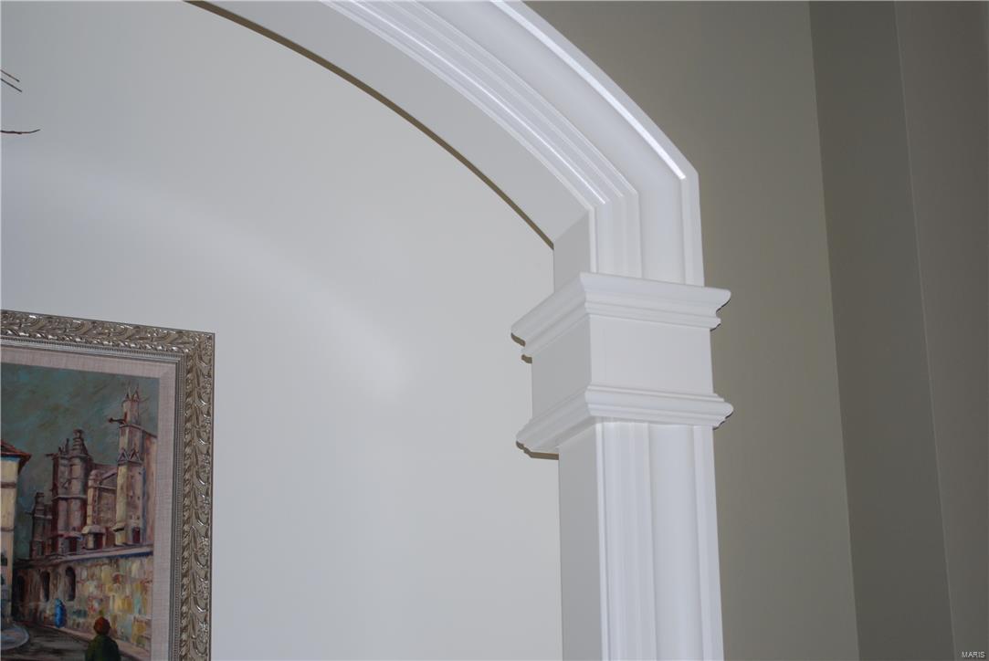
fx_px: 1567
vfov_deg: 23.8
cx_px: 494
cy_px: 330
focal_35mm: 57
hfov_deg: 35.0
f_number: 5.3
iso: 200
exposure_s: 1/60
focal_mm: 38
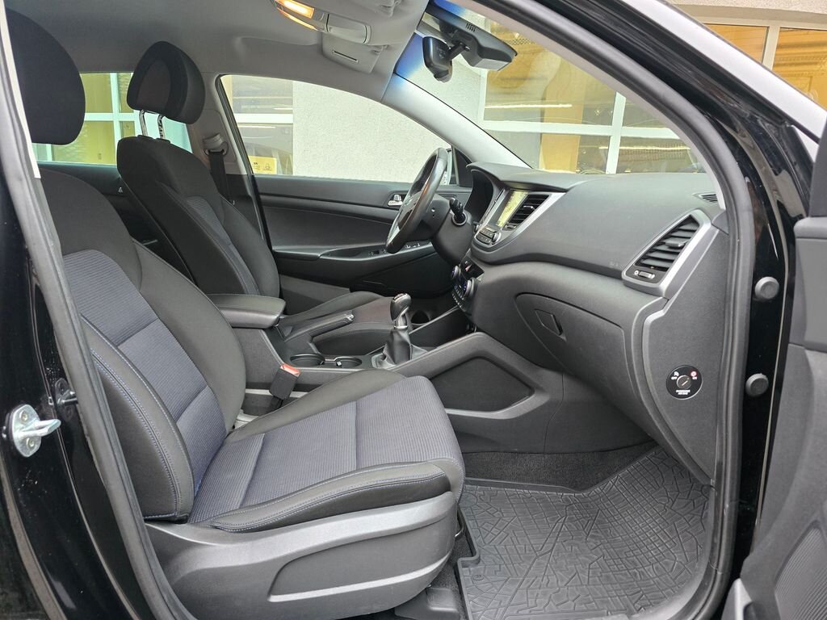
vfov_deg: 58.9
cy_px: 310
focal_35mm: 23
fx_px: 549
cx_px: 414
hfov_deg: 73.9
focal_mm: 6.3
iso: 800
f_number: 1.7
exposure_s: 1/100
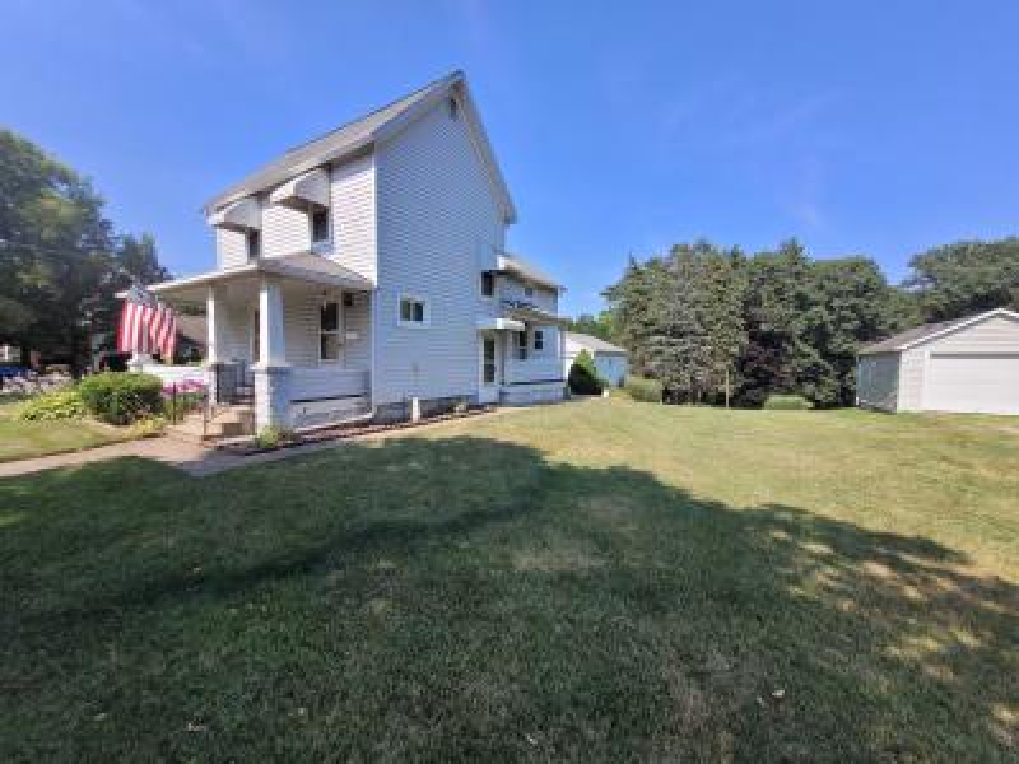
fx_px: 383
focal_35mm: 13
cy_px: 382
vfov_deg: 89.9
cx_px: 510
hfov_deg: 106.2
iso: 40
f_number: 2.2
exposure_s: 1/834
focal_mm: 1.74
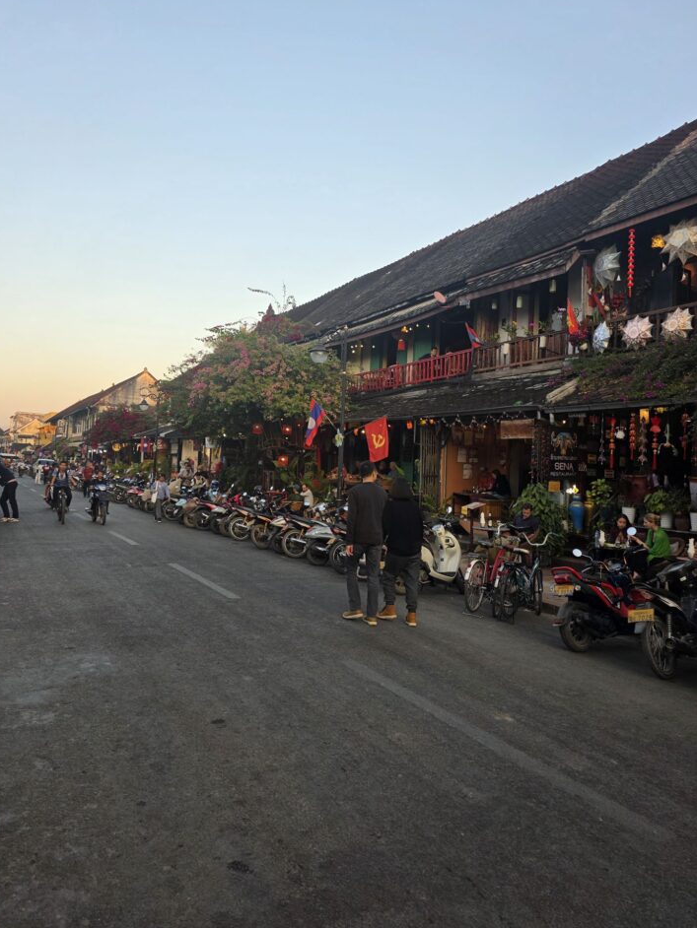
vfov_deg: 69.4
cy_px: 447
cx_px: 336
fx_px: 671
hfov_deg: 54.9
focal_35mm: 25
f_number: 1.7
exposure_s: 1/180
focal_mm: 6.3
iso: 32
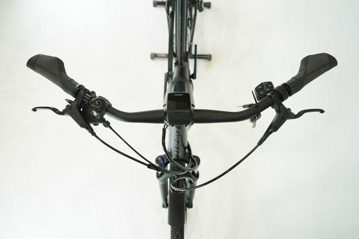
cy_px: 120
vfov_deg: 46.4
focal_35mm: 28
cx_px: 180
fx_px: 279
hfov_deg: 65.5
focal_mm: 28
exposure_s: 1/200
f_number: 5.6
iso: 1600
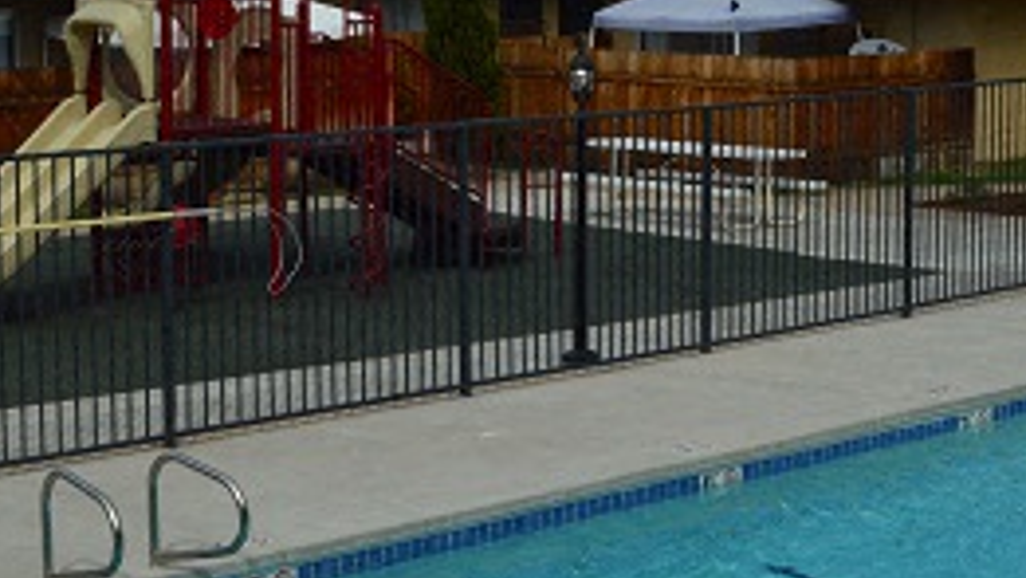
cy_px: 153
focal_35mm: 83
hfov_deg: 25.6
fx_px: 2259
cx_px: 546
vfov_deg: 14.5
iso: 400
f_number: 11
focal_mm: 24
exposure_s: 1/500
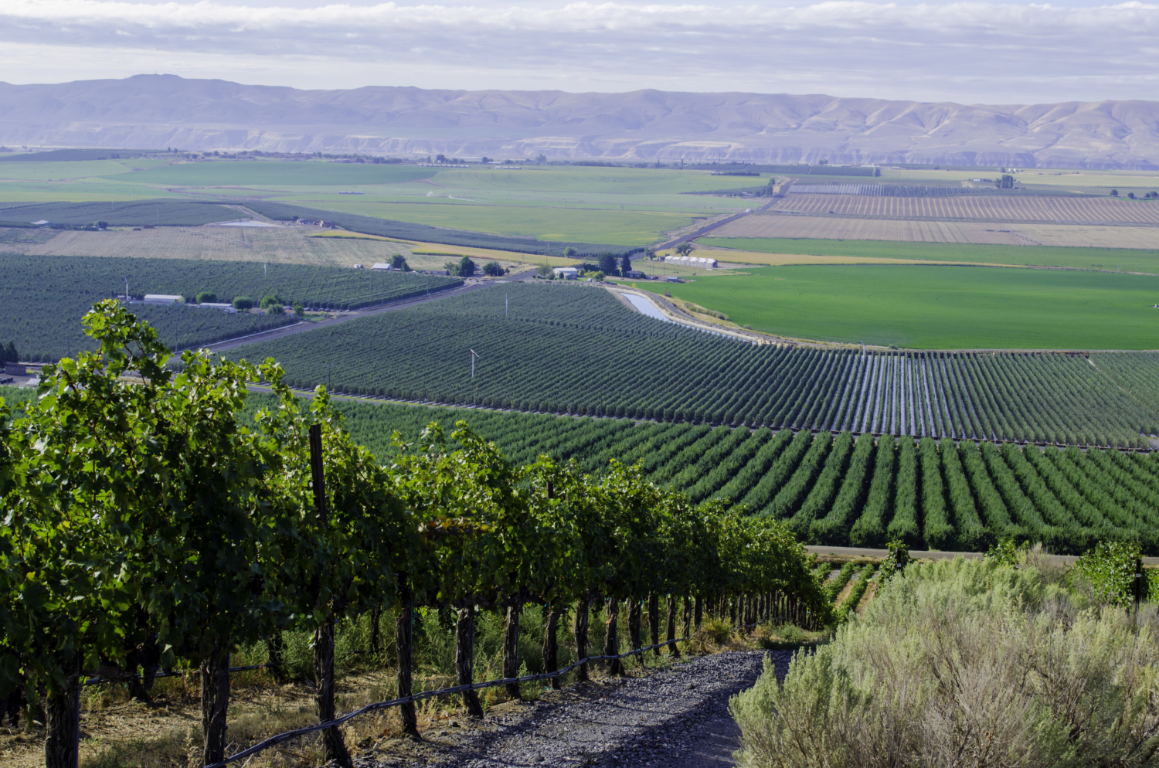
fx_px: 1832
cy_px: 384
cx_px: 580
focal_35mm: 57
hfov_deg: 35.1
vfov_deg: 23.7
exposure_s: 1/250
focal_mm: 38
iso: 200
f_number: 8
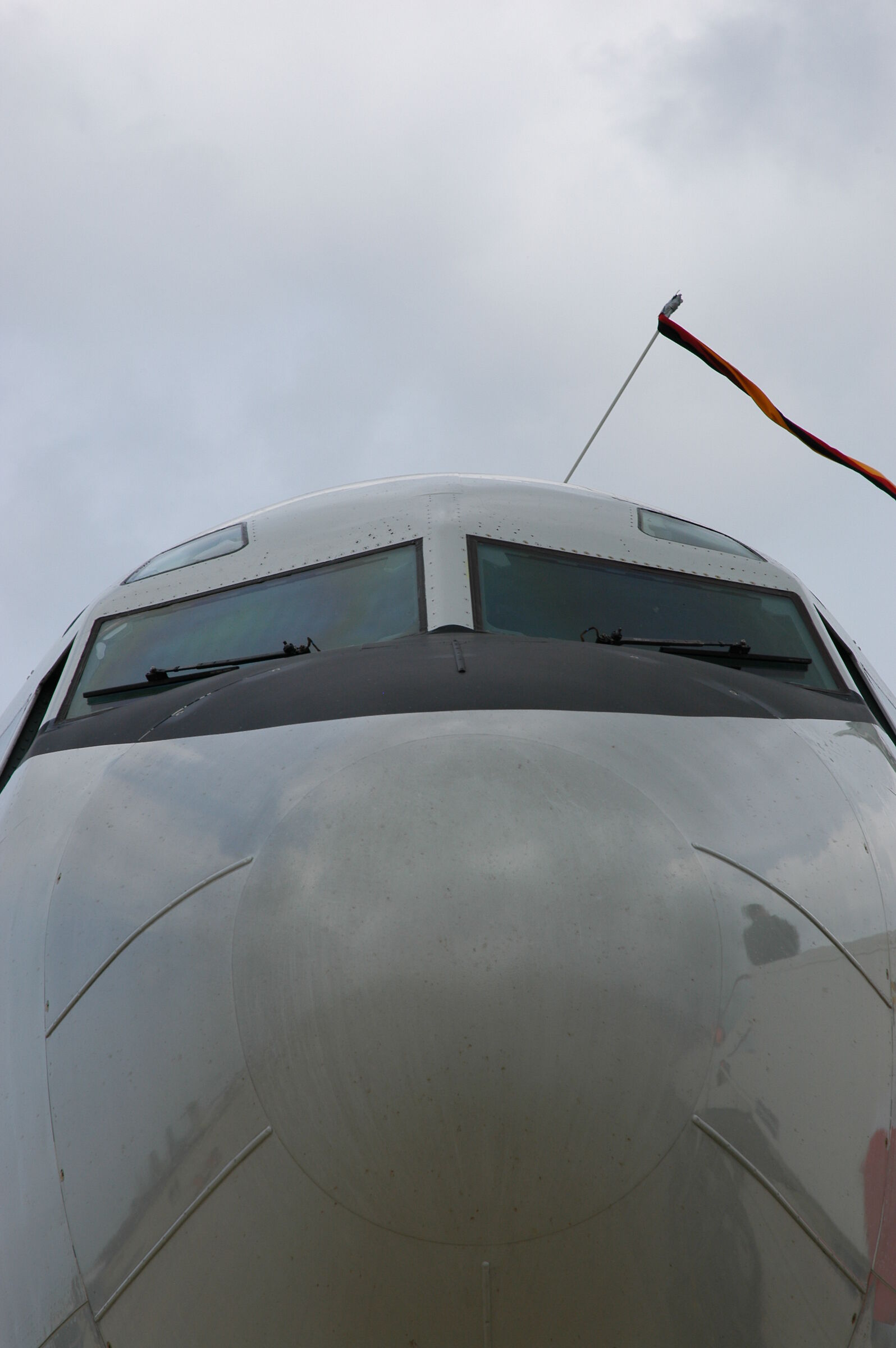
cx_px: 448
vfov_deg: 19.5
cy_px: 674
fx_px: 3926
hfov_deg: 13.0
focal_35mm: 105
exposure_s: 1/320
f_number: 9
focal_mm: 70
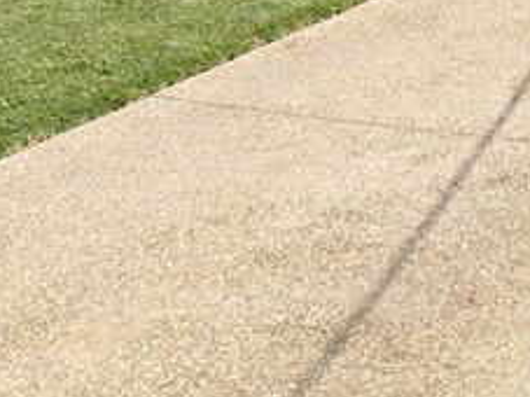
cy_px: -154
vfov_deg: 15.7
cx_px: 476
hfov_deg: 21.8
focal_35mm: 88
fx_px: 1347
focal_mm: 4.5
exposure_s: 1/200
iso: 100
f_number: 8
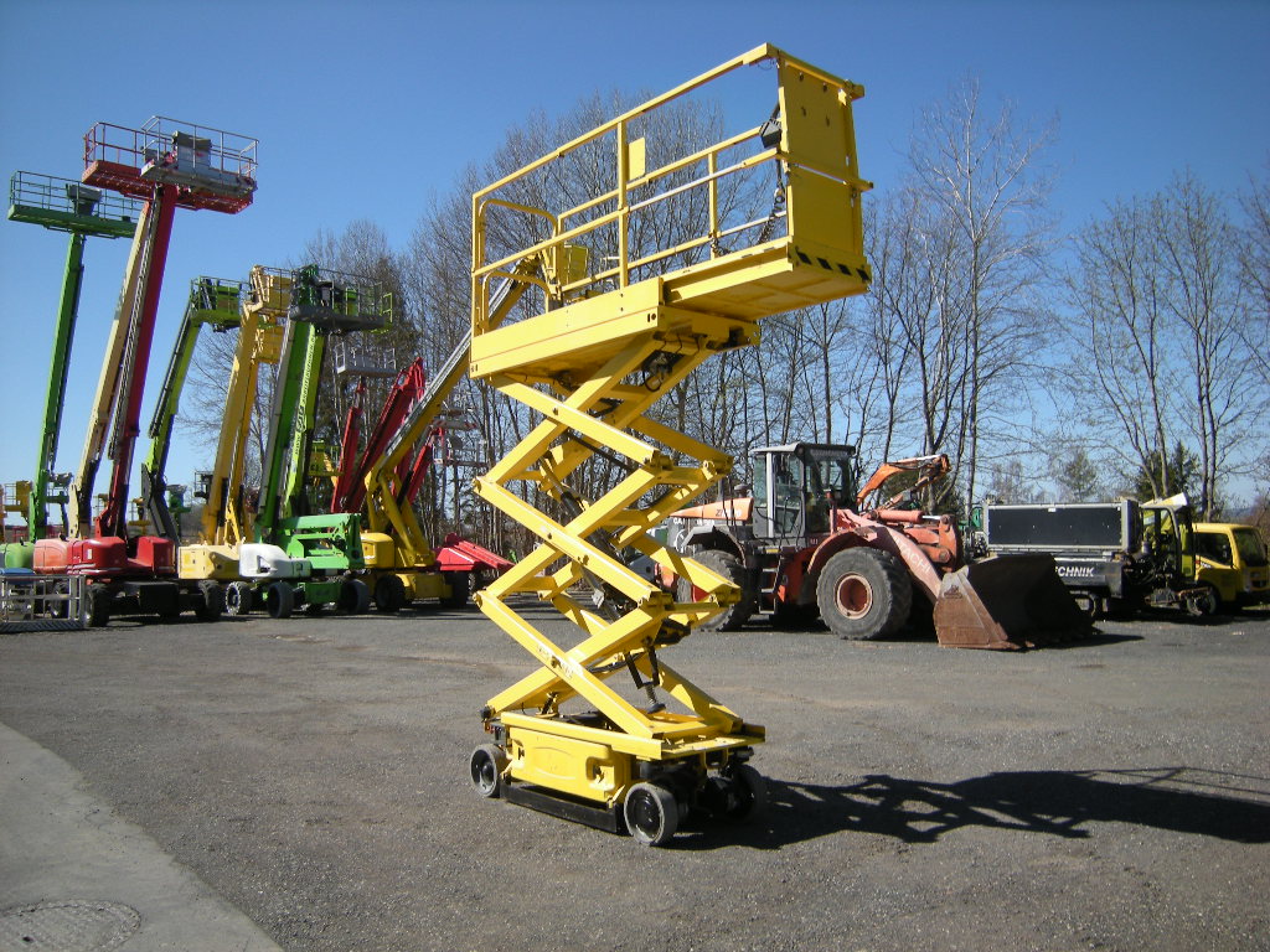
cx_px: 635
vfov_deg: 49.7
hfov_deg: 63.4
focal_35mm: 28
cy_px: 476
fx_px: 1027
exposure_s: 1/246
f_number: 5.6
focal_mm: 4.7
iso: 64
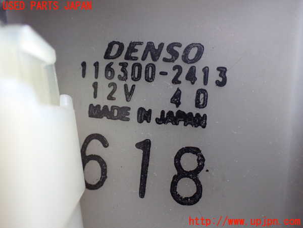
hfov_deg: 60.0
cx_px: 152
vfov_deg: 46.8
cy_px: 114
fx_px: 263
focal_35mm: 30
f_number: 2.3
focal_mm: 5.4
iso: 800
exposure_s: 1/125
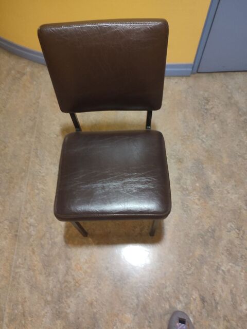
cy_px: 164
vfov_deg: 71.6
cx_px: 124
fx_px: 228
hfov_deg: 56.8
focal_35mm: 24
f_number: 1.89
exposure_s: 1/20
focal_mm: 5.89
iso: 1072
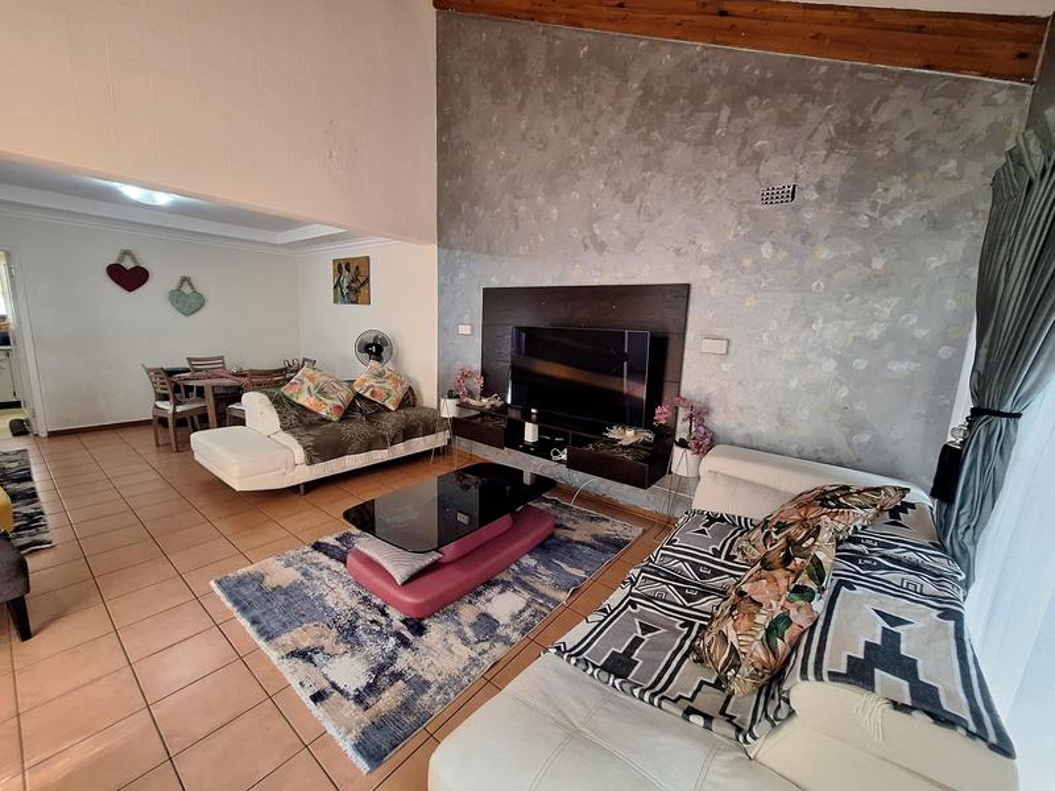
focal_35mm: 13
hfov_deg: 106.2
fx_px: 396
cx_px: 528
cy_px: 396
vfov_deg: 89.9
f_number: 2.2
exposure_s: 1/33
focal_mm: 1.74
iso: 160
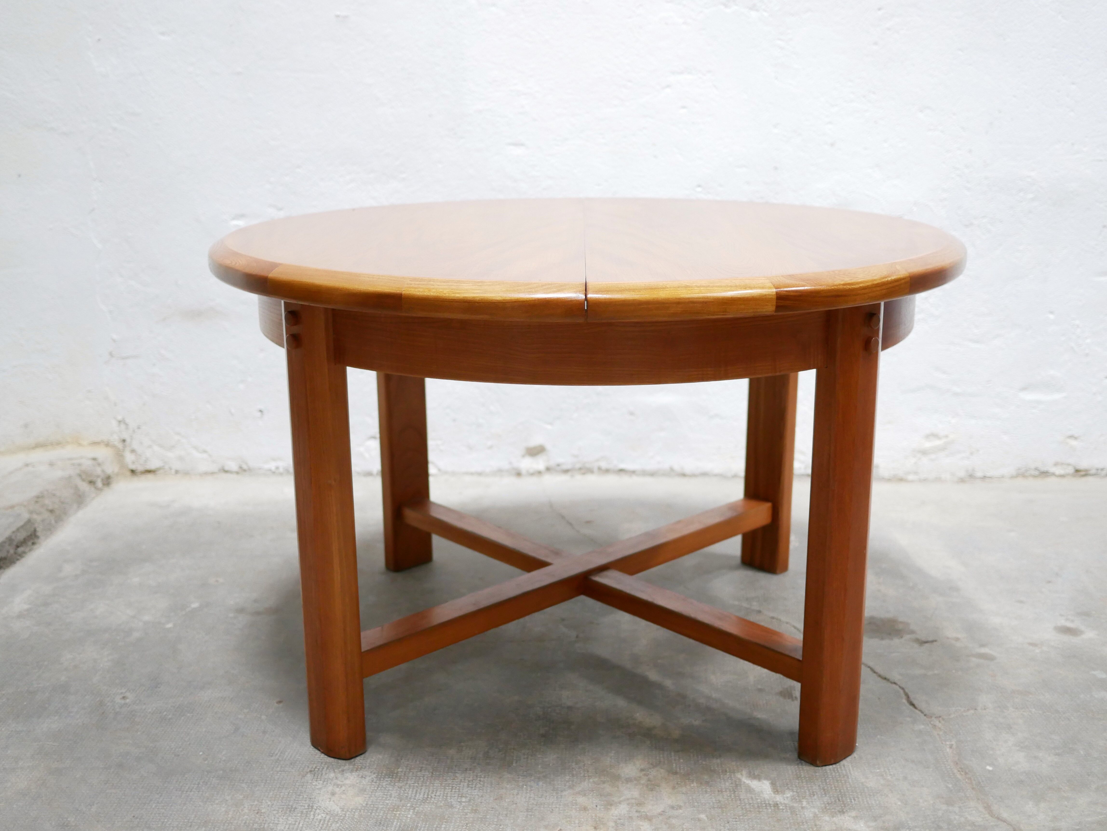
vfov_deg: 36.0
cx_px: 554
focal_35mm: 40
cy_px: 416
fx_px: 1280
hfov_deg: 46.8
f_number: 1.7
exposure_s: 1/60
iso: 1250
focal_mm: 20
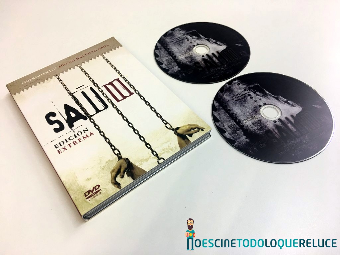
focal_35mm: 29
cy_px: 128
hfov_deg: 61.7
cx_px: 170
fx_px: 285
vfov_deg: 48.2
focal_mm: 4.15
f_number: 2.2
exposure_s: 1/17
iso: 32
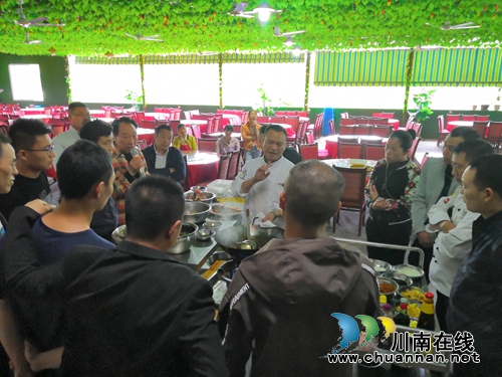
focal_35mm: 27
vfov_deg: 51.4
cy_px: 188
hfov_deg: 65.3
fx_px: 392
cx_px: 251
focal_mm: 3.81
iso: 640
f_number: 2.2
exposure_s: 1/50
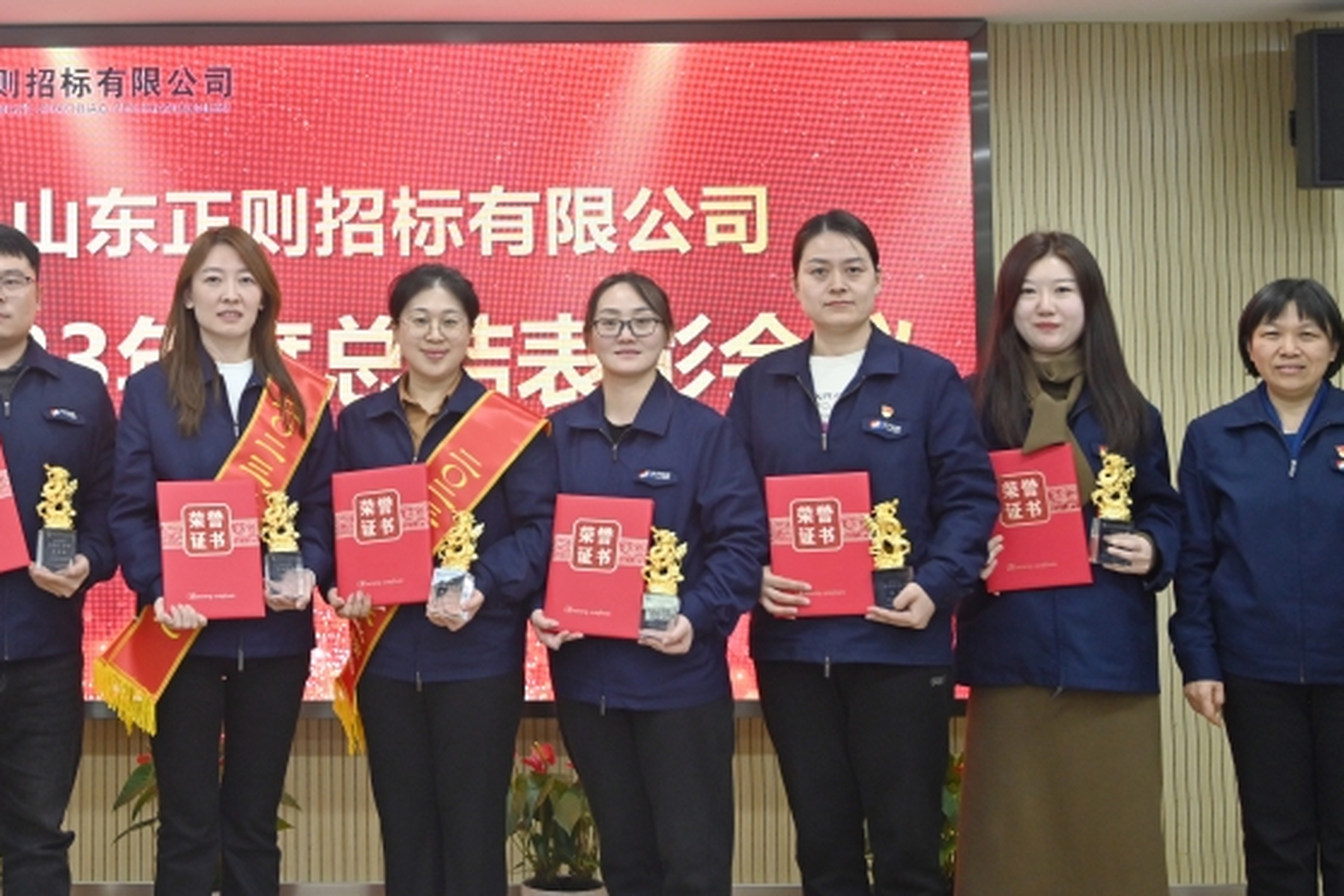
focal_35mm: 60
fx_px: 2240
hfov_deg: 32.6
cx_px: 296
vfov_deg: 22.4
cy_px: 219
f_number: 4
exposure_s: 1/125
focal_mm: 31
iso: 800
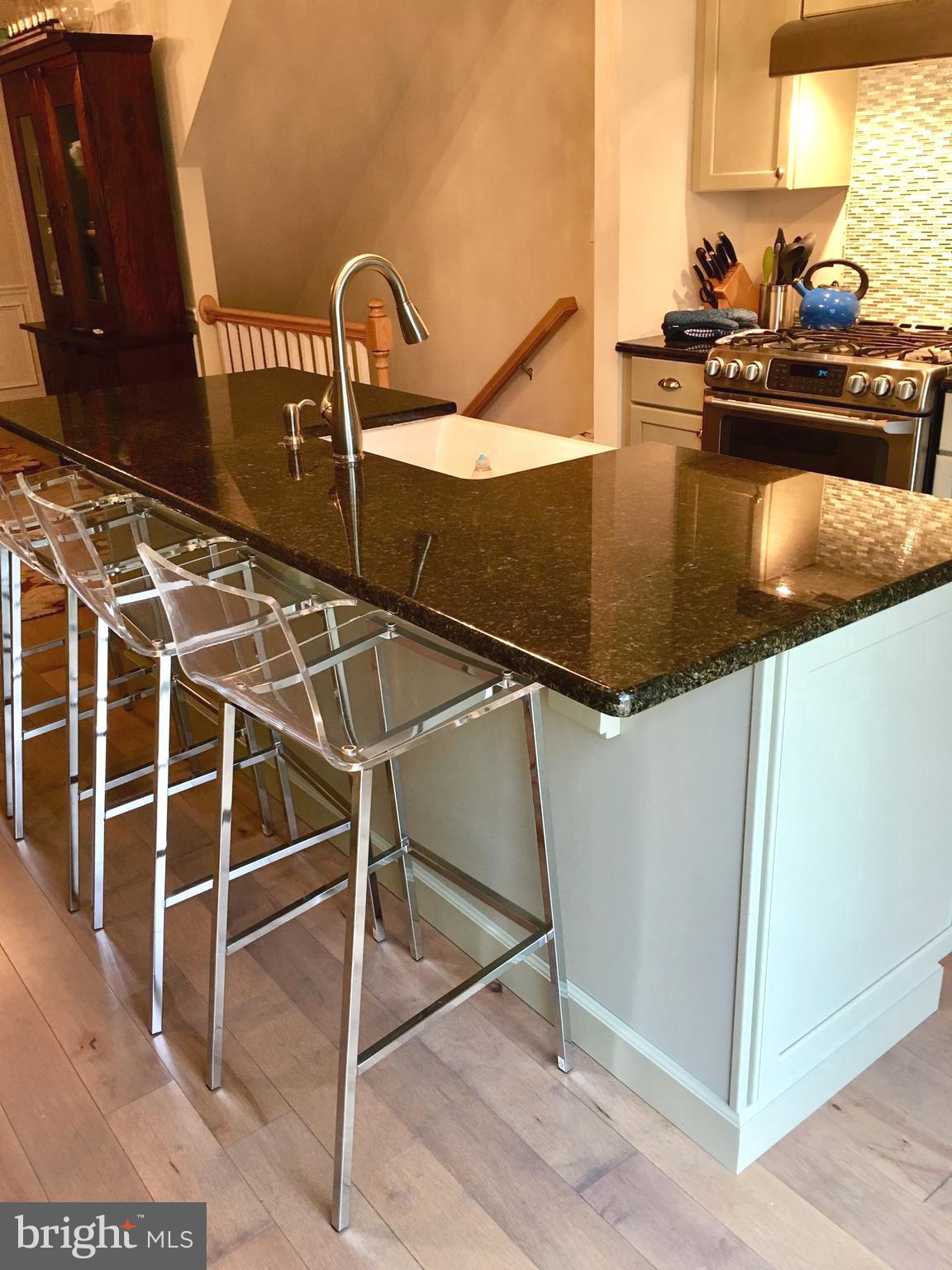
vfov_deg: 61.7
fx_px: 1063
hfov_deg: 48.2
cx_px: 476
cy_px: 635
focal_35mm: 29
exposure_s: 1/15
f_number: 2.2
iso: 50
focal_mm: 4.15
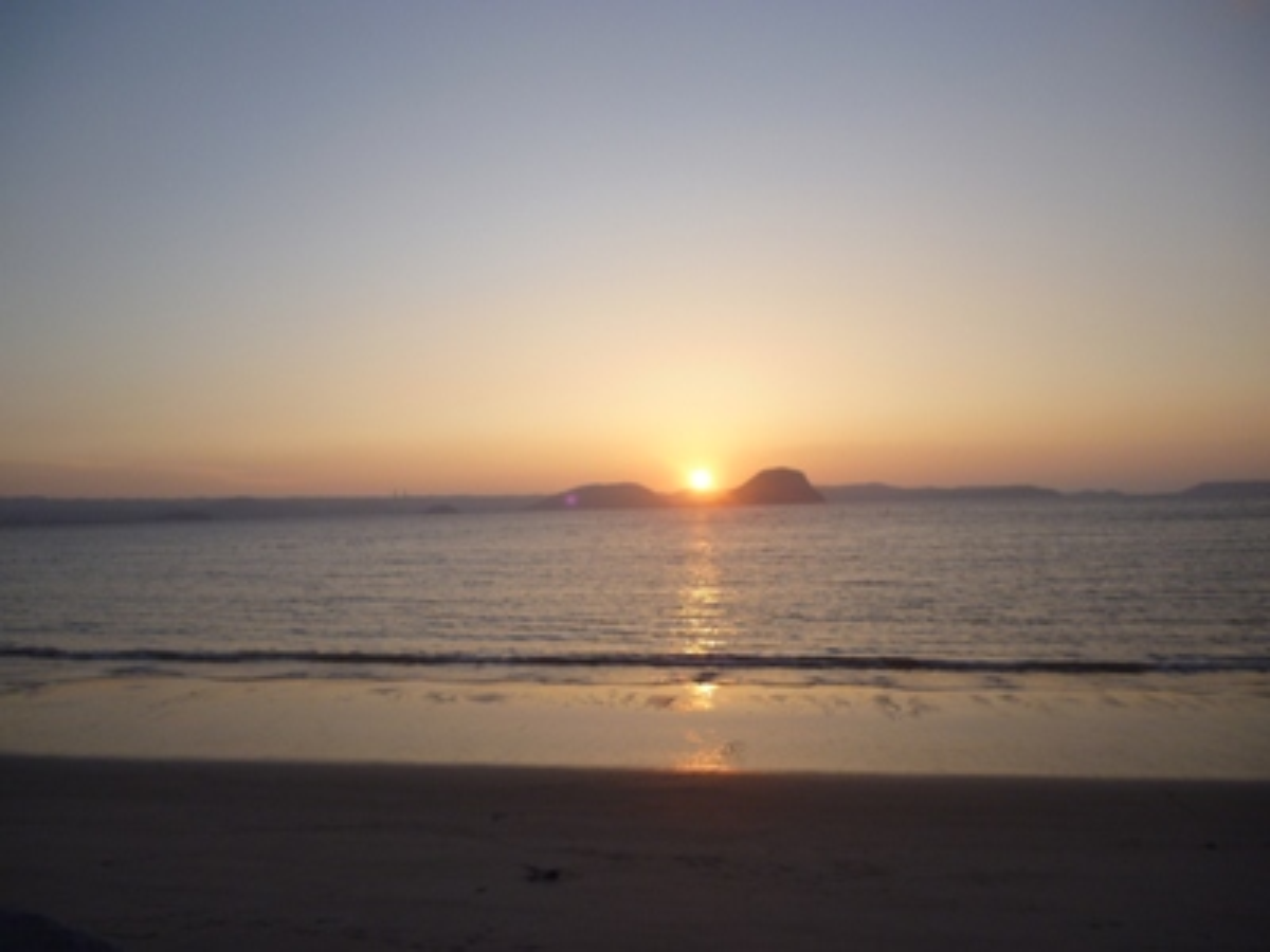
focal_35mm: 28
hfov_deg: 63.4
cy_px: 476
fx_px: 1027
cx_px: 635
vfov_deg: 49.7
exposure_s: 1/400
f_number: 3.1
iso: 100
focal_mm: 5
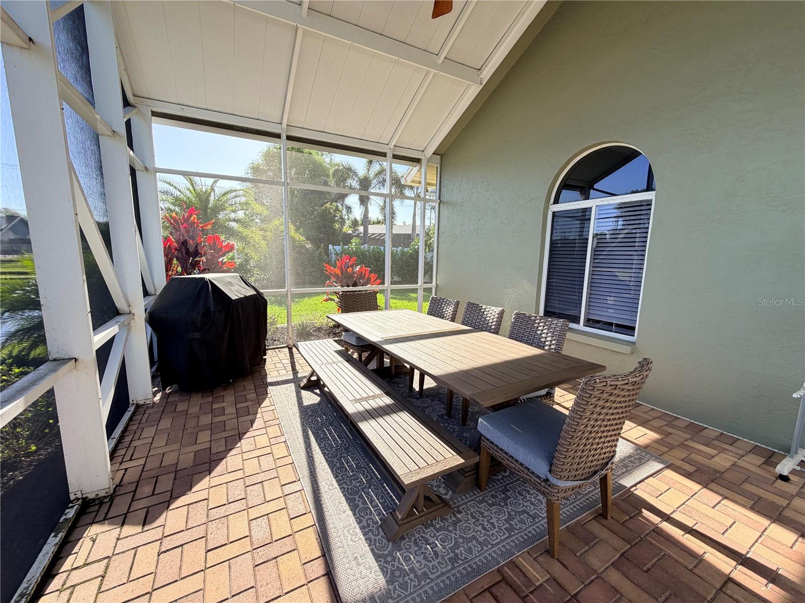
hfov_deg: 102.1
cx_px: 402
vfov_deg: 85.7
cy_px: 302
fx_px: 326
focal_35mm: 14
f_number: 2.2
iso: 40
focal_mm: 2.22
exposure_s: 1/229
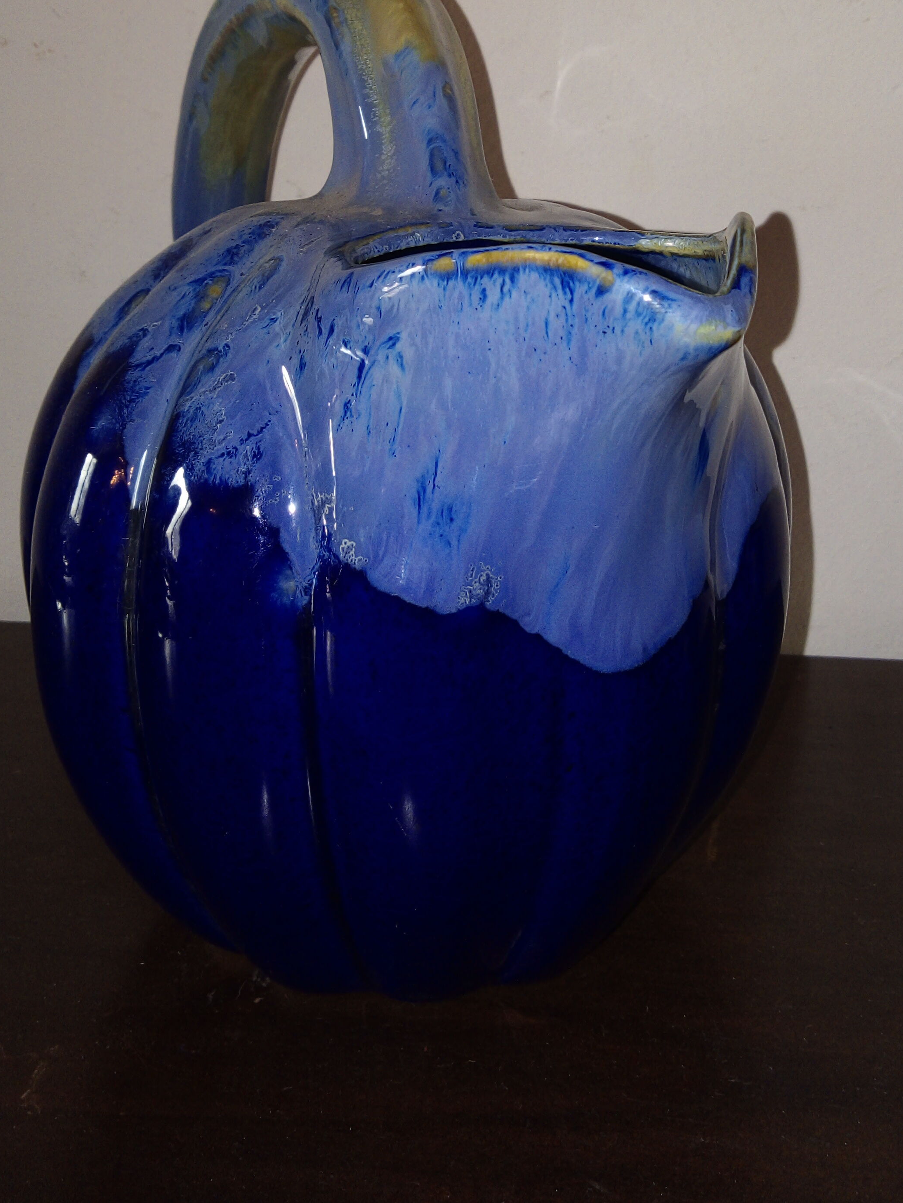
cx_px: 515
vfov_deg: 43.6
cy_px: 328
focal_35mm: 42
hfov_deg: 34.3
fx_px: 1461
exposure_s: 1/50
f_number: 2.2
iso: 129
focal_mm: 4.52
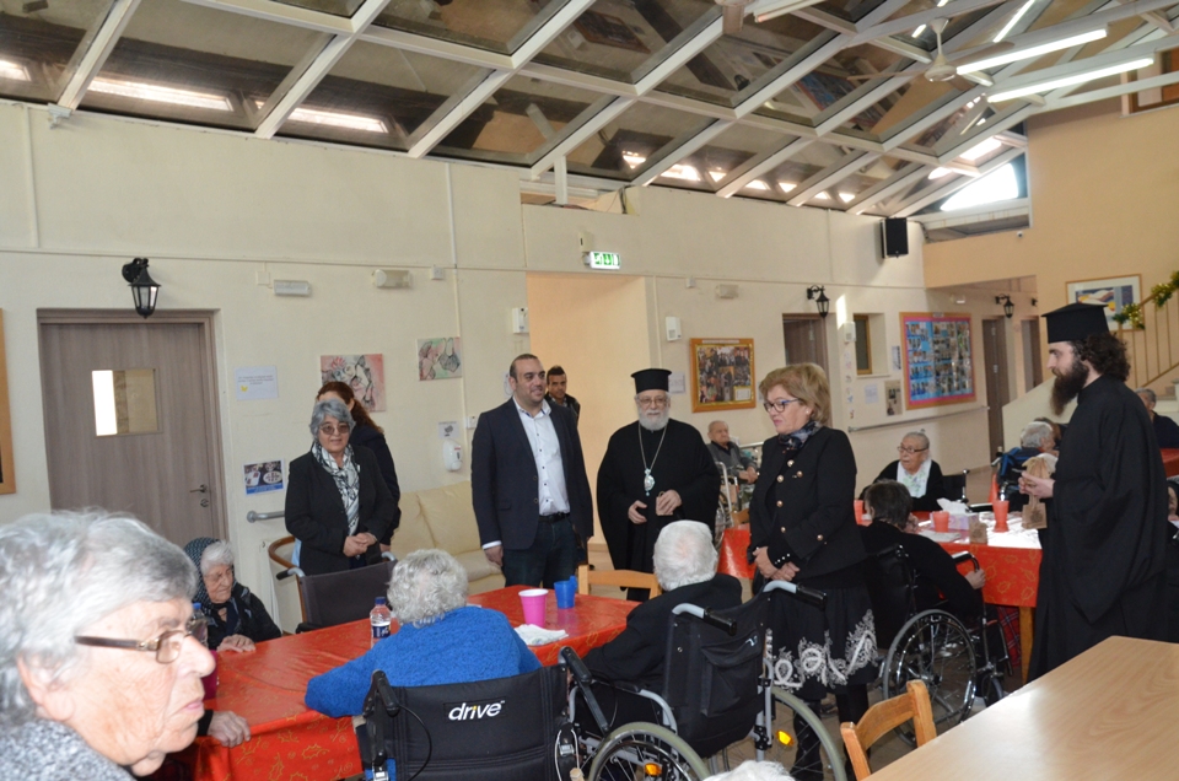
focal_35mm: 33
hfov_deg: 57.3
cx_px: 590
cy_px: 390
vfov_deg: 39.8
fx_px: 1079
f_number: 6.3
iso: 2000
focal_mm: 22
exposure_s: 1/125
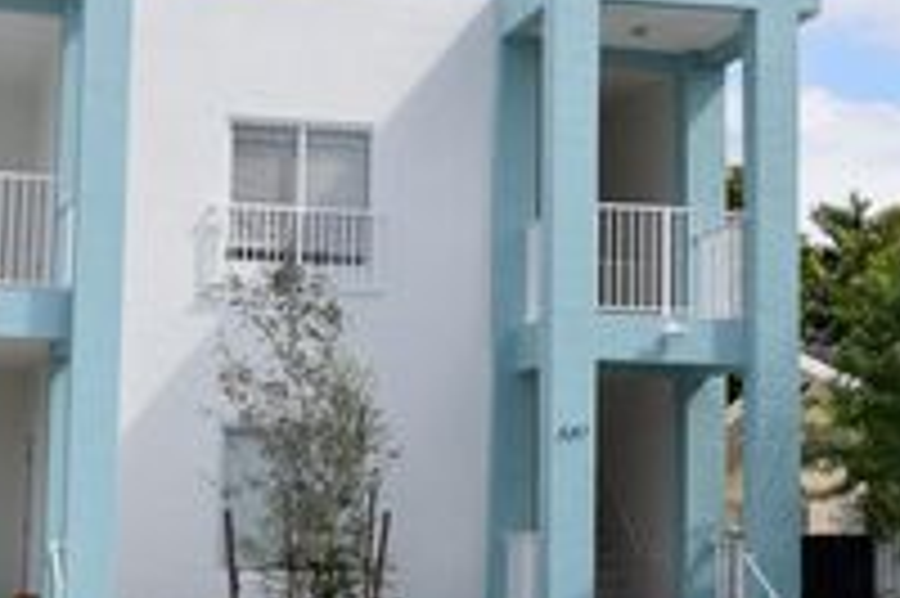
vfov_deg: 13.0
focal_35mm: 105
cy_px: 187
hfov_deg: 19.5
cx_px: 454
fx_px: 2623
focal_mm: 28
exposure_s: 1/400
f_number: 10
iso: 200
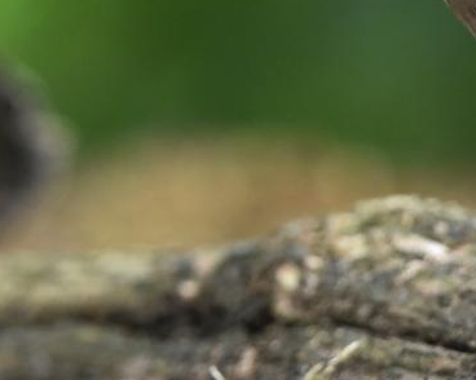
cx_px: 608
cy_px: -20
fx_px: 19853
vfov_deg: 1.1
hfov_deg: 1.4
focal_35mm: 1410
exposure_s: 1/80
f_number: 8
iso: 2000
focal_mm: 360
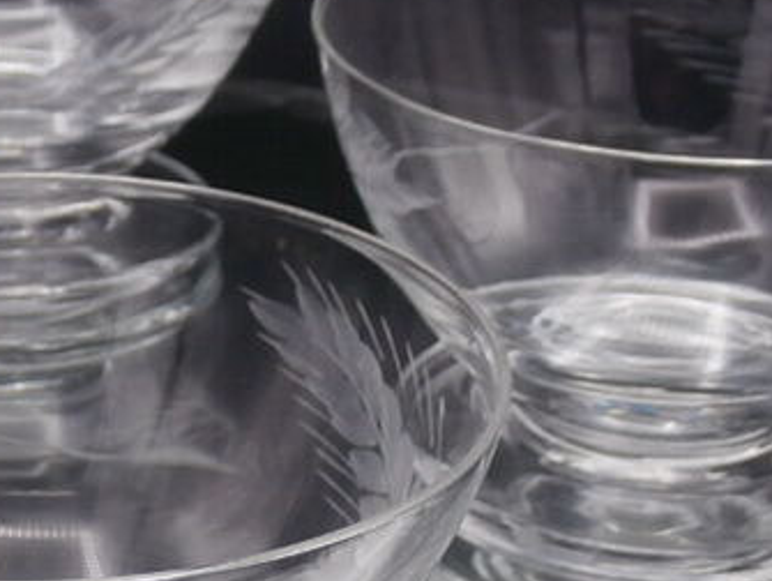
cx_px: -30
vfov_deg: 10.2
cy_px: 611
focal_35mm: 145
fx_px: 3237
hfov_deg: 13.4
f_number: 3.9
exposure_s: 1/160
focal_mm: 6.67
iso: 100
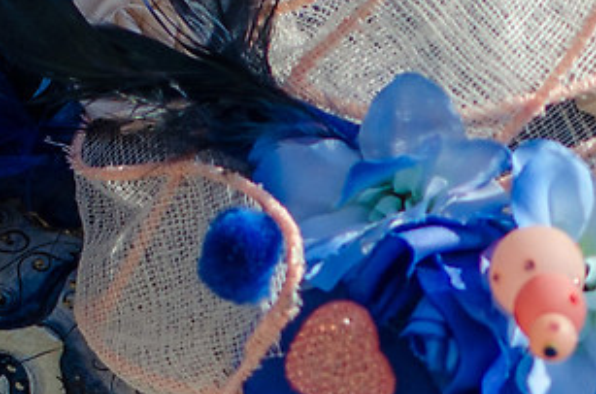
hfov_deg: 3.5
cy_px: 775
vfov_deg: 2.3
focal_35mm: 587
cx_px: 707
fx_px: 9693
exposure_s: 1/1600
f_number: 3.2
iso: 100
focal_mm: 50
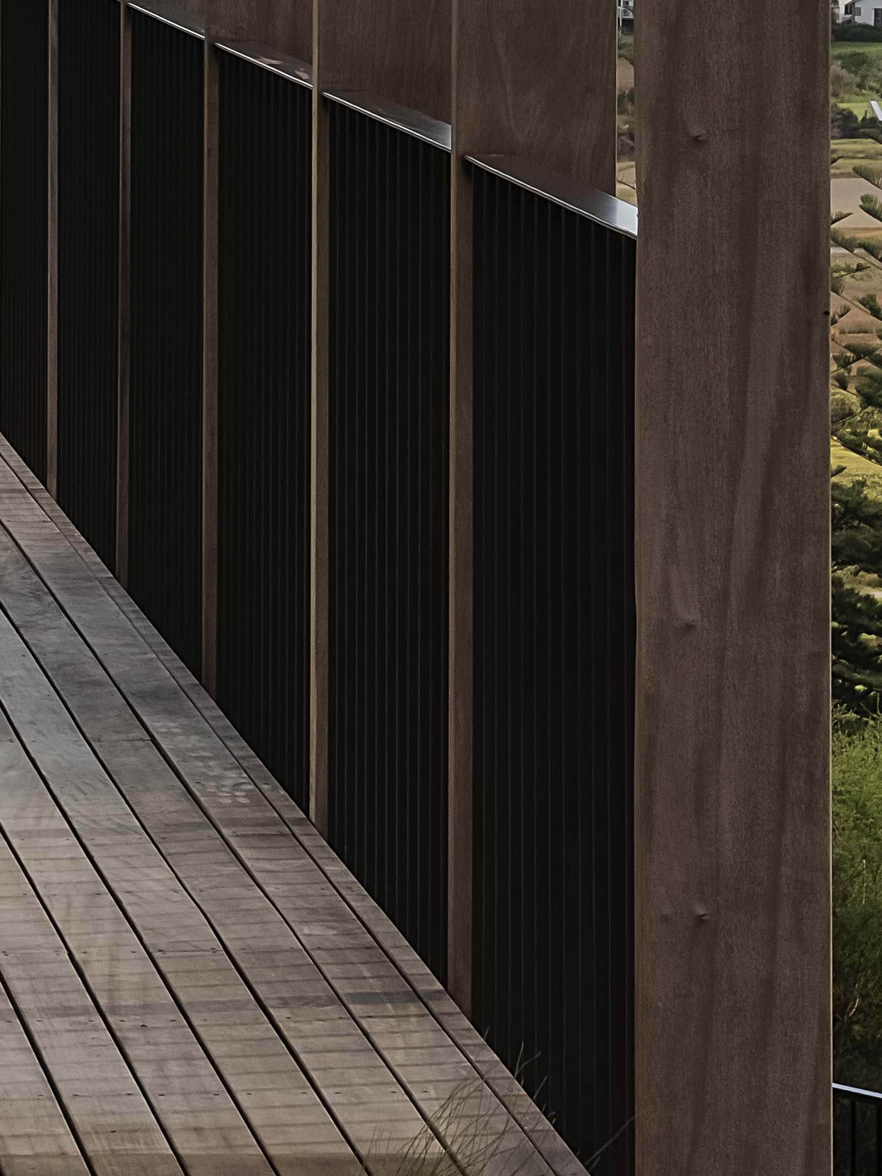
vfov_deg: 8.9
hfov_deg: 6.7
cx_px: -493
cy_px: -254
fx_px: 7441
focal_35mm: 219
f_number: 18
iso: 400
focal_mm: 65
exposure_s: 1/30
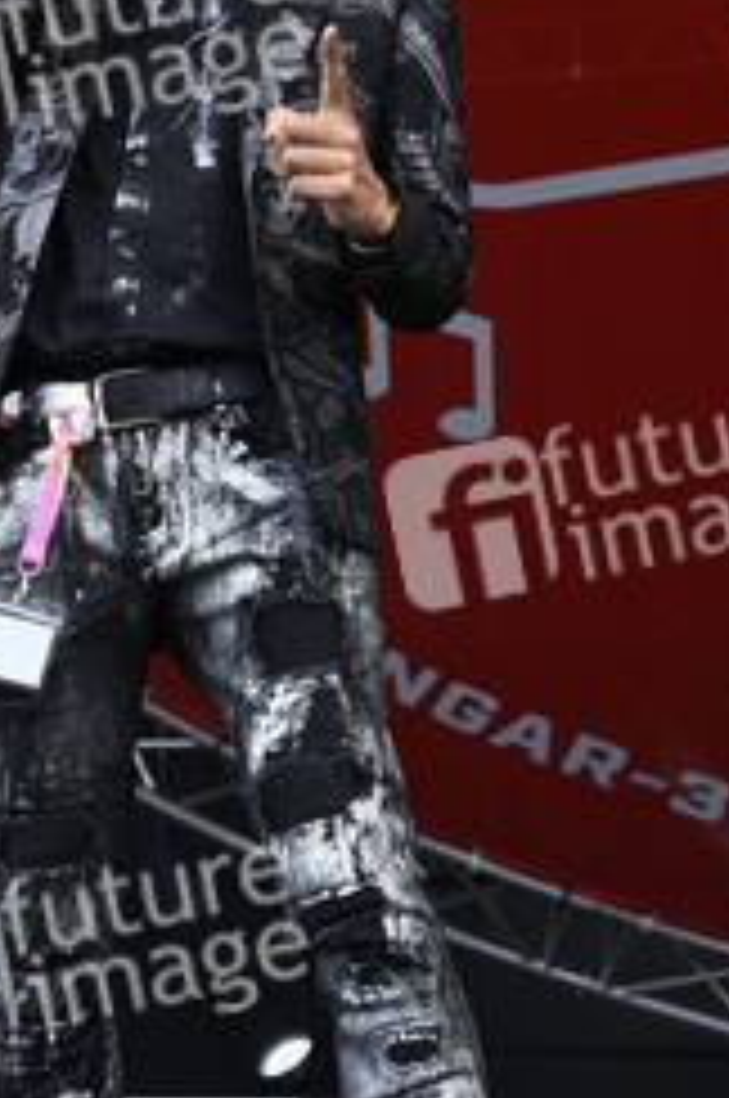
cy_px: 279
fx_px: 3899
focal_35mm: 128
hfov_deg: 10.7
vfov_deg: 16.0
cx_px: 207
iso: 800
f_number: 7.1
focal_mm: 78
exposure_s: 1/320
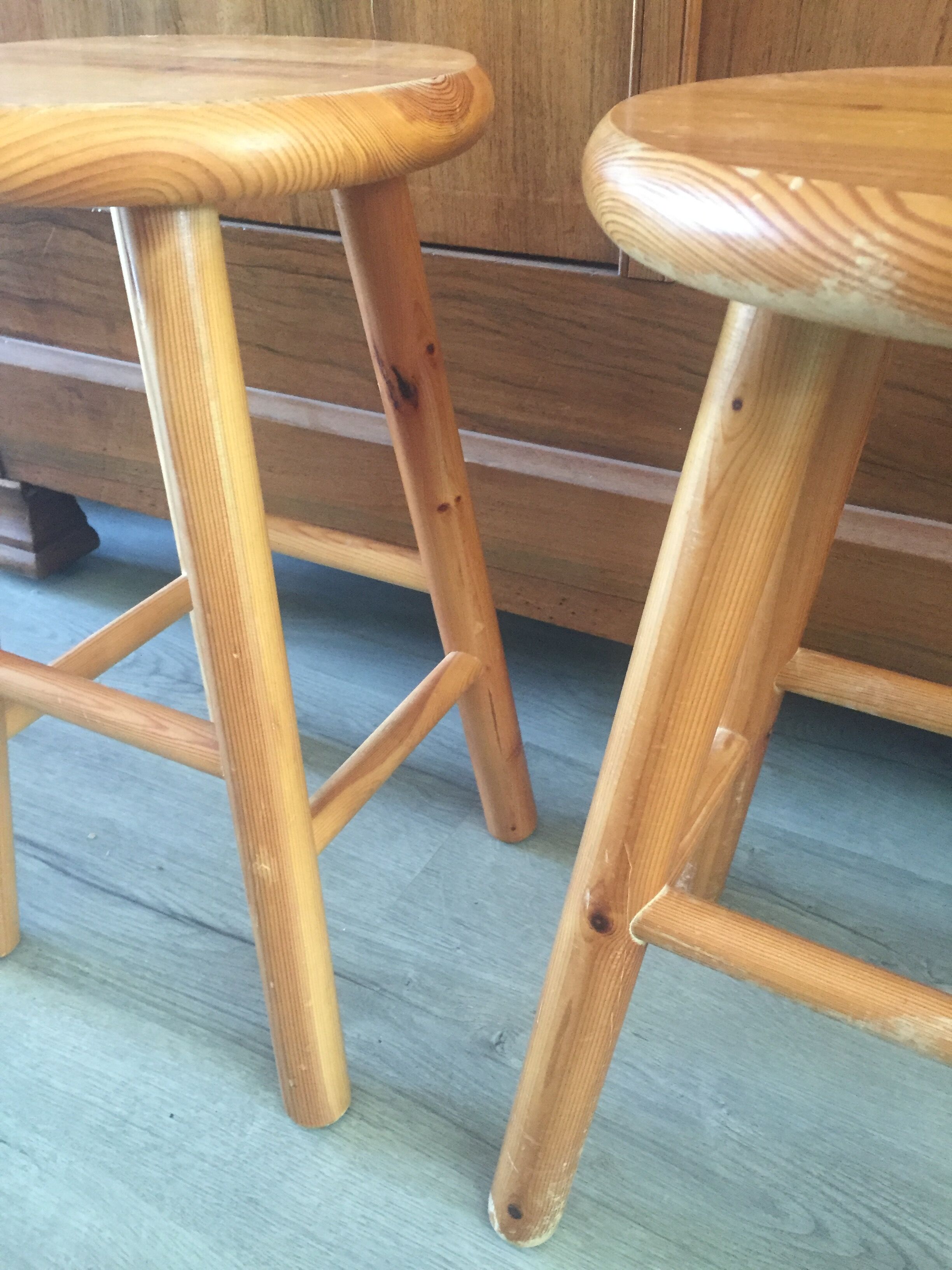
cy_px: 635
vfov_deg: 61.7
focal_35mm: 29
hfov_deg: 48.2
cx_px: 476
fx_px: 1063
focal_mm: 4.15
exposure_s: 1/24
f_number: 2.2
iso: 250
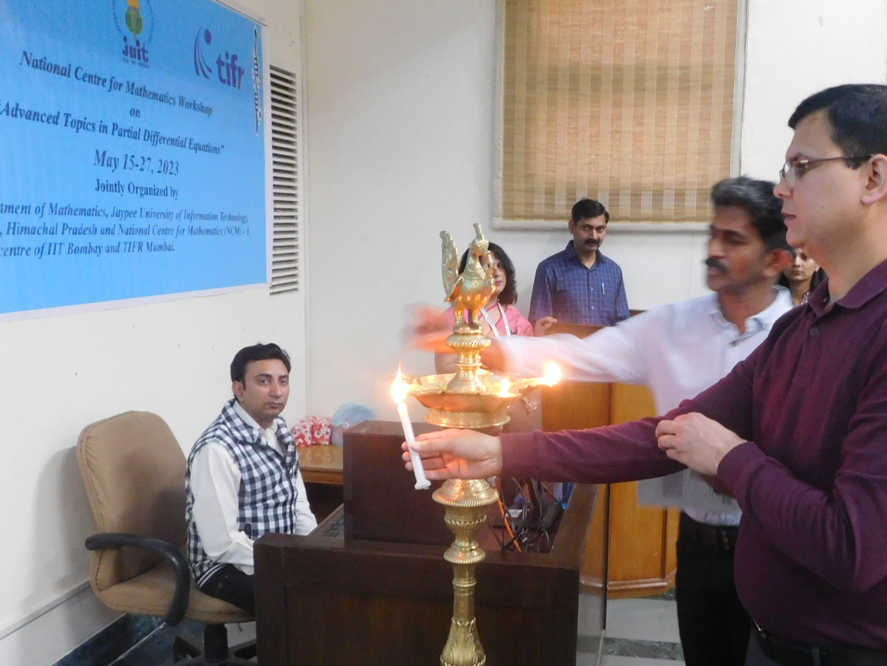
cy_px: 373
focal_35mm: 35
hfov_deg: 52.3
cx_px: 523
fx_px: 897
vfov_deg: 40.6
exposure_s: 1/8
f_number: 3
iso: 450
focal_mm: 4
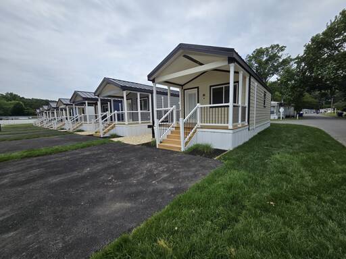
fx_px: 130
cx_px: 173
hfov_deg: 106.2
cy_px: 130
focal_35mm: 13
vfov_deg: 89.9
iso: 50
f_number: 2.2
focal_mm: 2.2
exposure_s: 1/1690
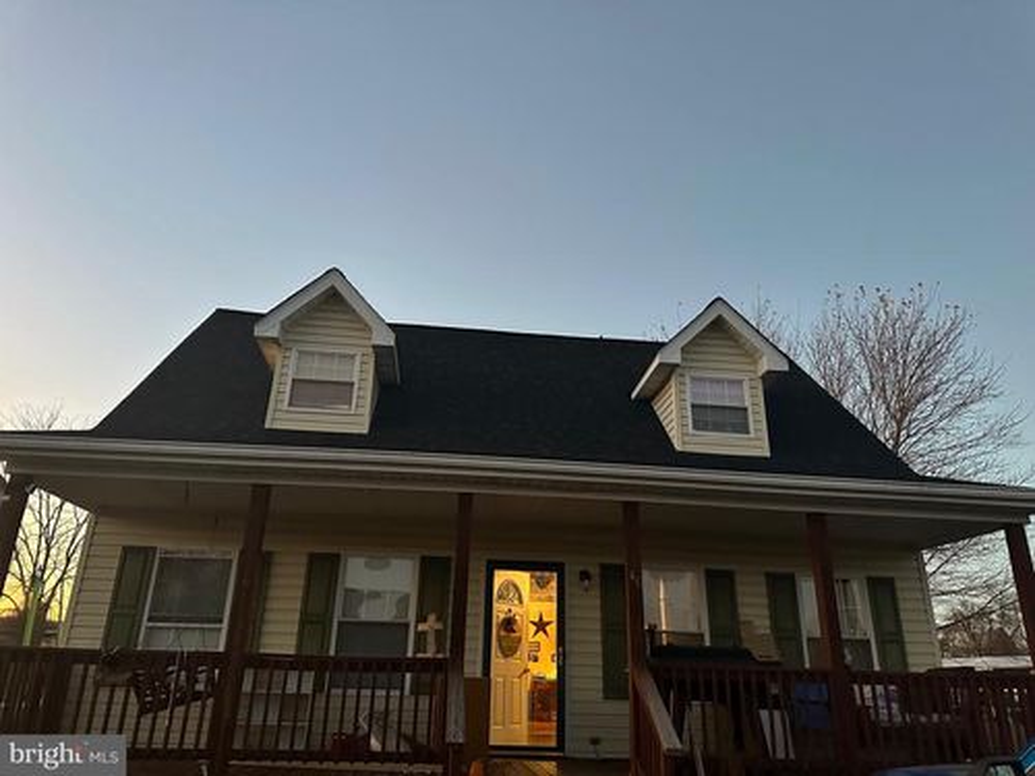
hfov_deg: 71.6
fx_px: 718
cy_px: 388
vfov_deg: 56.8
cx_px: 518
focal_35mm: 24
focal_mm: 6.86
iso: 1000
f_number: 1.78
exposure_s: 1/57
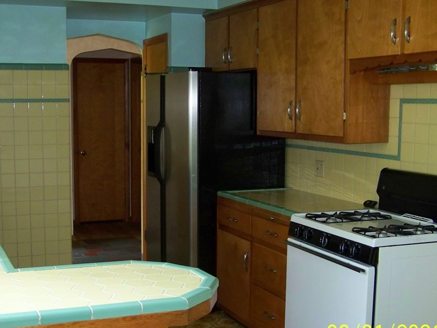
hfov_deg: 38.1
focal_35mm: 50
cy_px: 174
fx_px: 631
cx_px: 185
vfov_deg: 29.1
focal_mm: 6.3
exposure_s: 1/30
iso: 200
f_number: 2.8
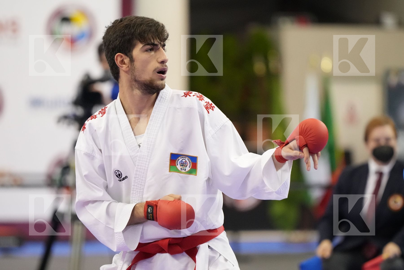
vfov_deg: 5.1
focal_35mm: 267
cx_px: 202
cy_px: 135
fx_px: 2996
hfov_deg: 7.7
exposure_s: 1/1000
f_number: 2.8
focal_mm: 178
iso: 4000
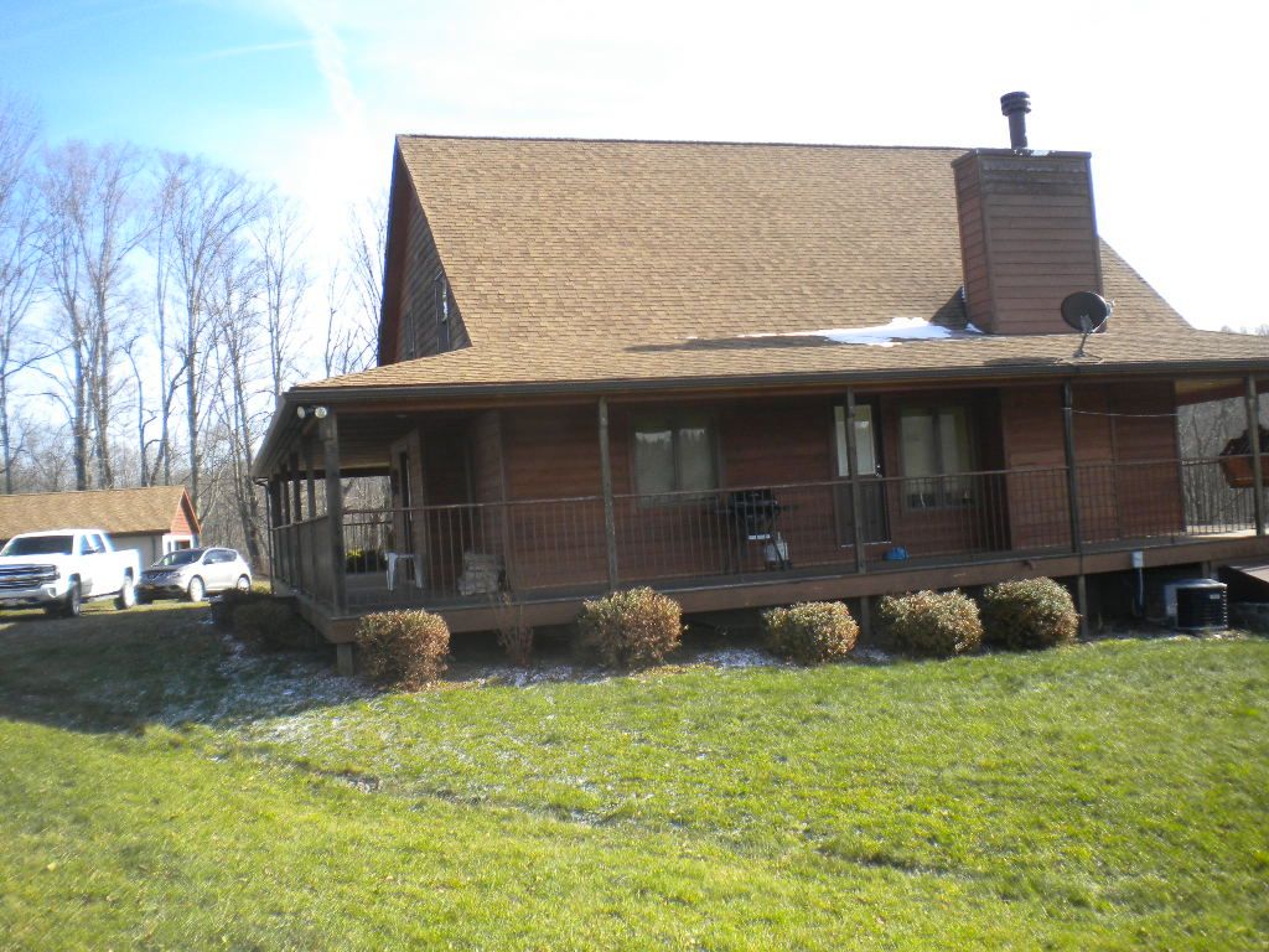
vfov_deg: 40.7
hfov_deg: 52.6
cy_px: 476
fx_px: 1283
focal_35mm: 35
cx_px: 634
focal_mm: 6.3
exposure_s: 1/290
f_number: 4.6
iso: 113
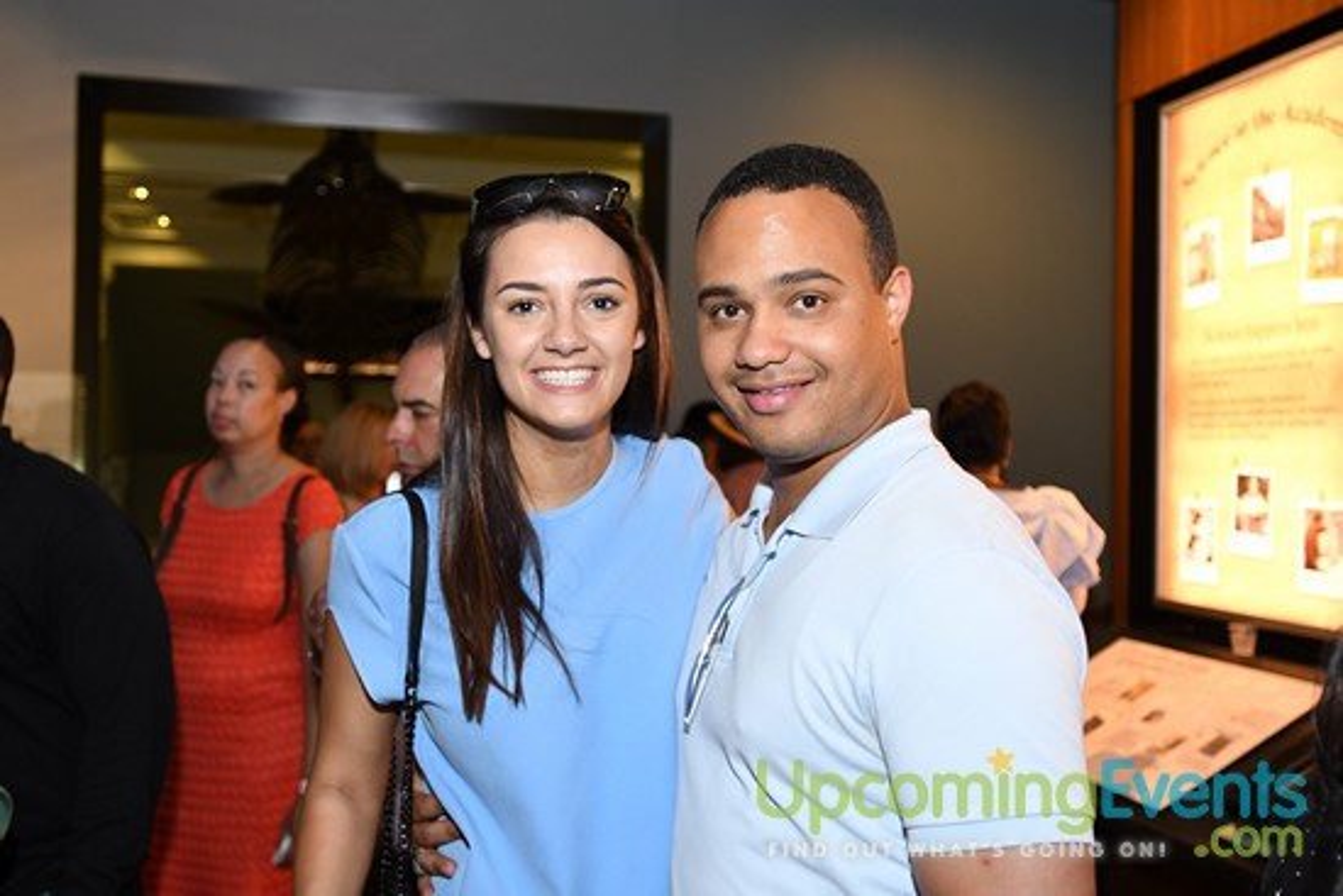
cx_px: 672
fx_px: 1567
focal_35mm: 42
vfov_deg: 31.9
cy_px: 448
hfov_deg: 46.4
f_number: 3.2
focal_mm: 28
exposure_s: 1/100
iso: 800
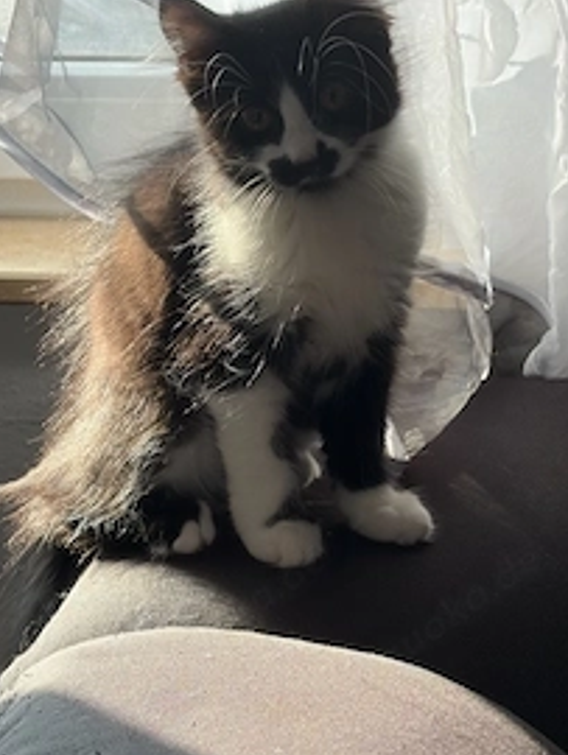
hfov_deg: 19.2
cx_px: 305
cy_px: 422
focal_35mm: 77
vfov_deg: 25.3
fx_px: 1682
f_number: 1.6
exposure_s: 1/180
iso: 32
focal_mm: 5.96
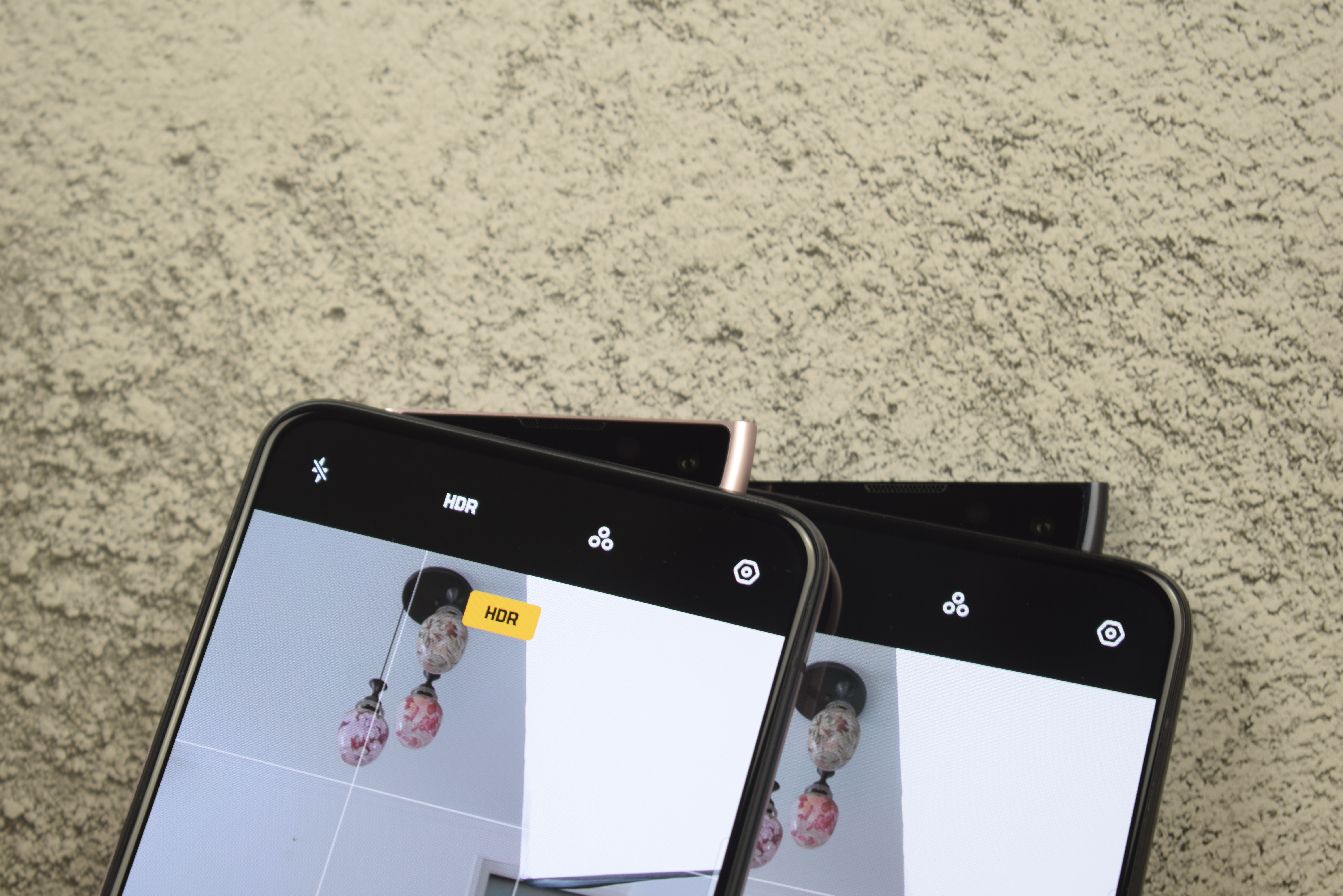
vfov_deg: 16.6
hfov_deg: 24.6
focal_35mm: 82
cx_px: 672
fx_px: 3077
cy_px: 448
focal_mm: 55
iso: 100
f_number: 5.6
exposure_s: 1/15
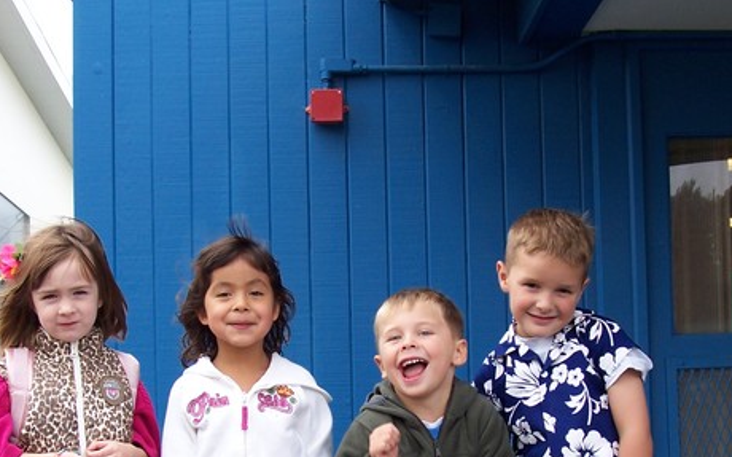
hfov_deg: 33.0
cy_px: 381
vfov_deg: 20.6
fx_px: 1236
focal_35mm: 62
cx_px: 379
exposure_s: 1/250
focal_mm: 7
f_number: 3
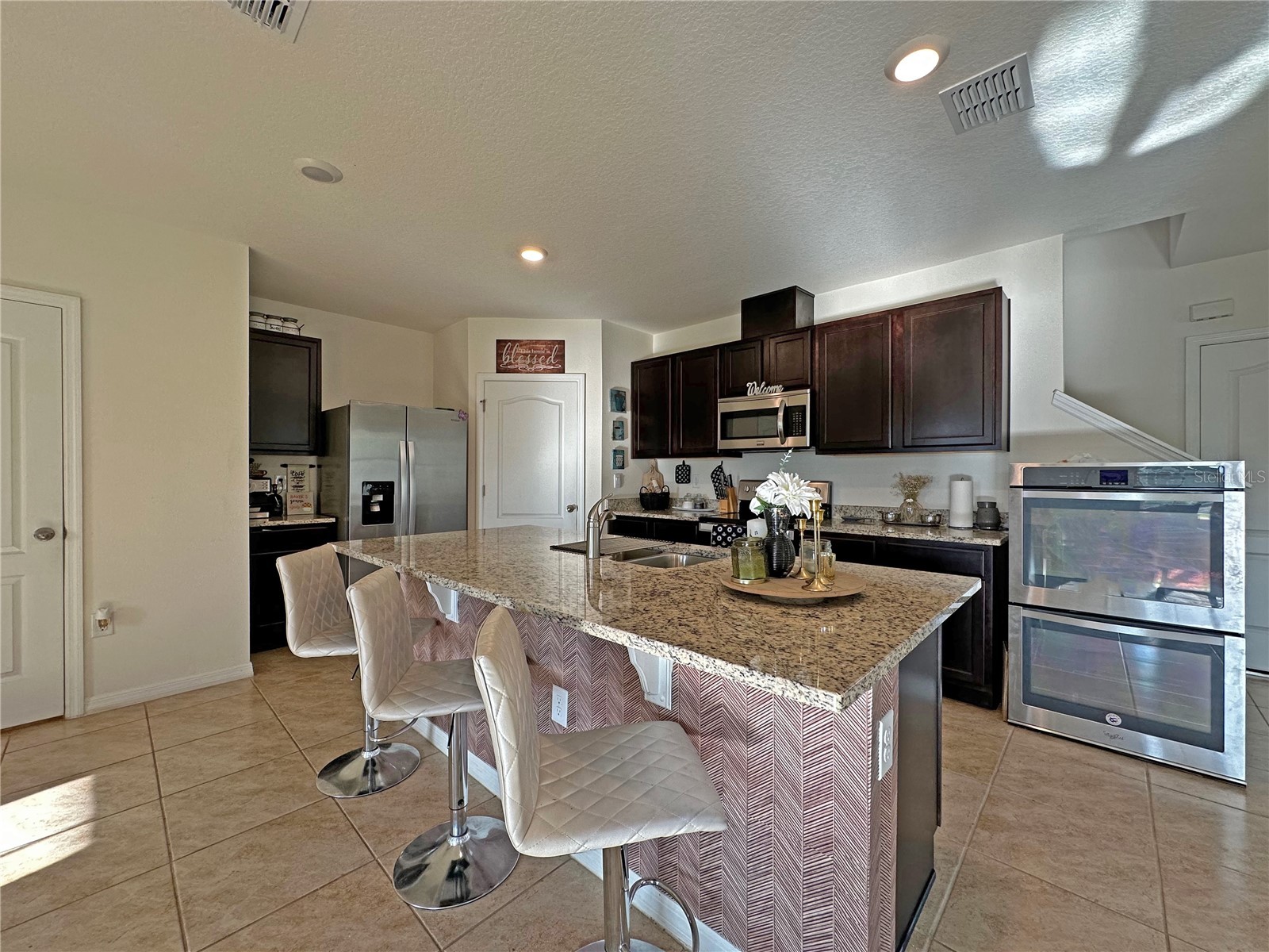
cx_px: 634
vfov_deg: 85.7
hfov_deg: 102.1
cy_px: 476
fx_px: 513
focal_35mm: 14
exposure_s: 1/120
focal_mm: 2.22
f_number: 2.2
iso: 160
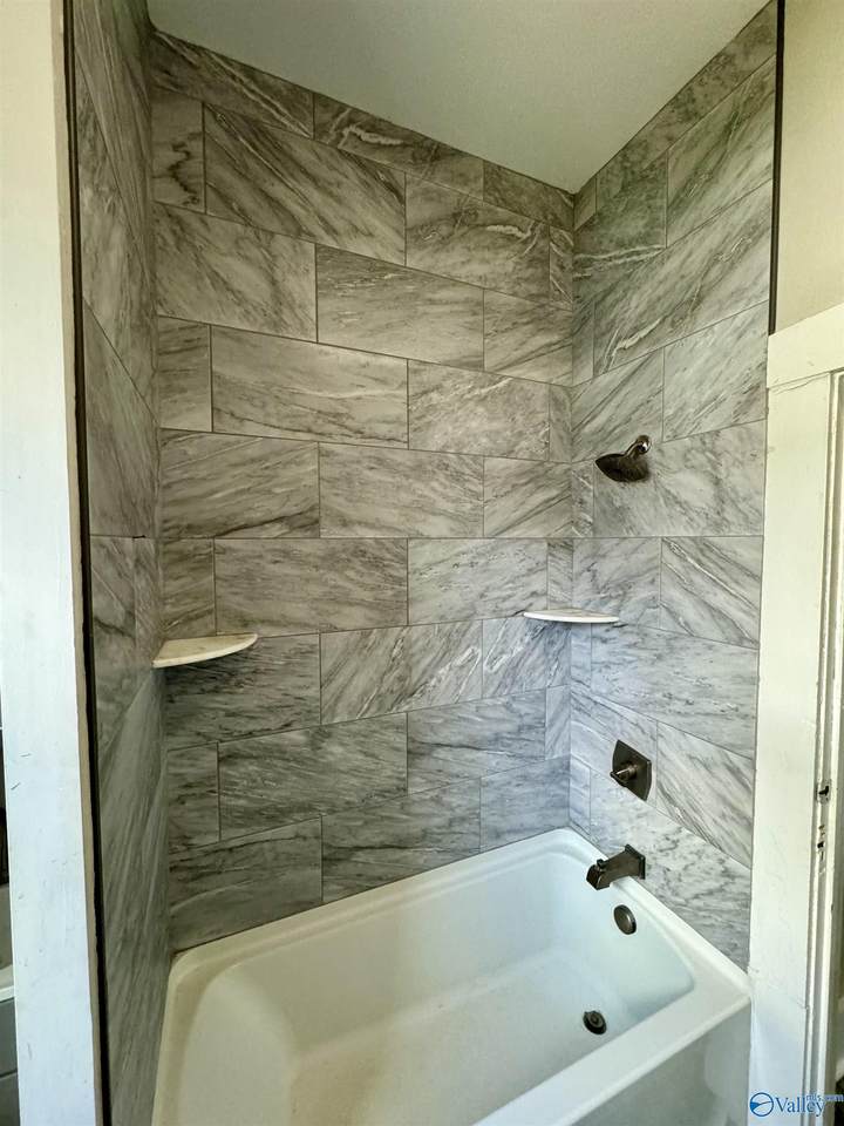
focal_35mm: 14
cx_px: 422
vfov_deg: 102.1
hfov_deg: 85.7
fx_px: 455
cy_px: 563
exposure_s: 1/60
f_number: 2.2
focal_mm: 2.22
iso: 500
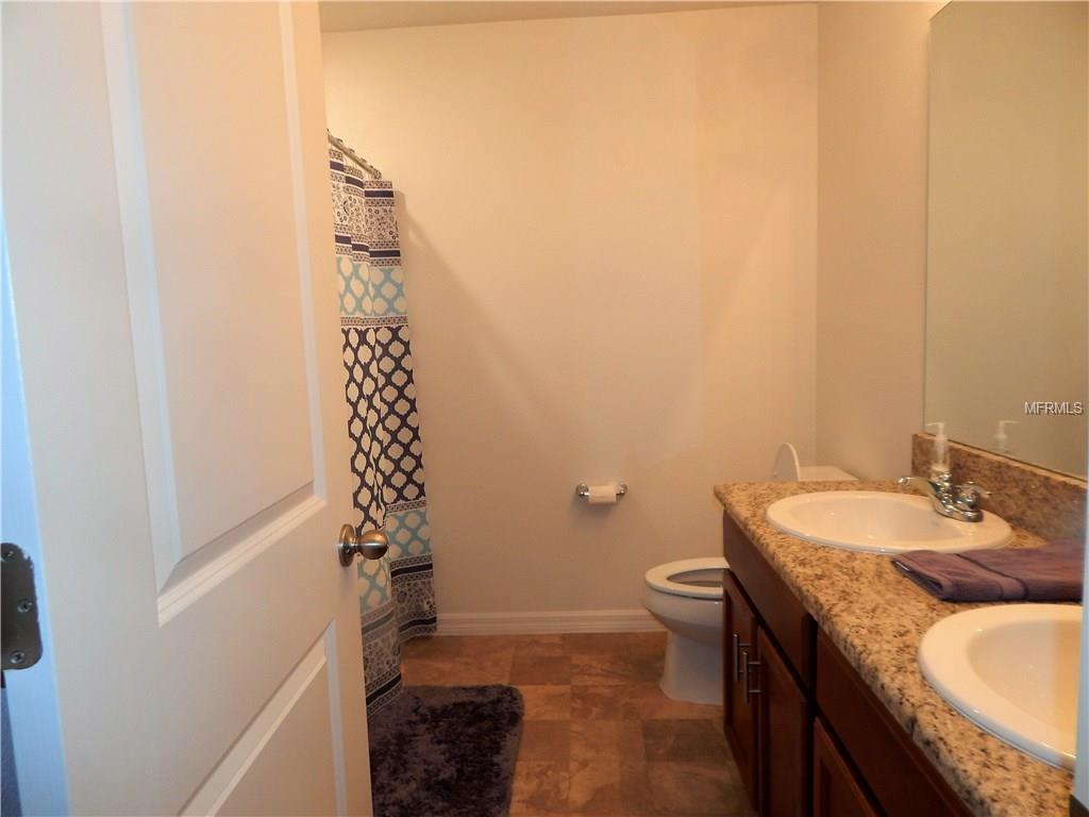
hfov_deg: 73.9
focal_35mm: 23
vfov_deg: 58.9
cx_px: 544
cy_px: 408
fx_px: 724
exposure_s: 1/30
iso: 180
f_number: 3
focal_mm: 4
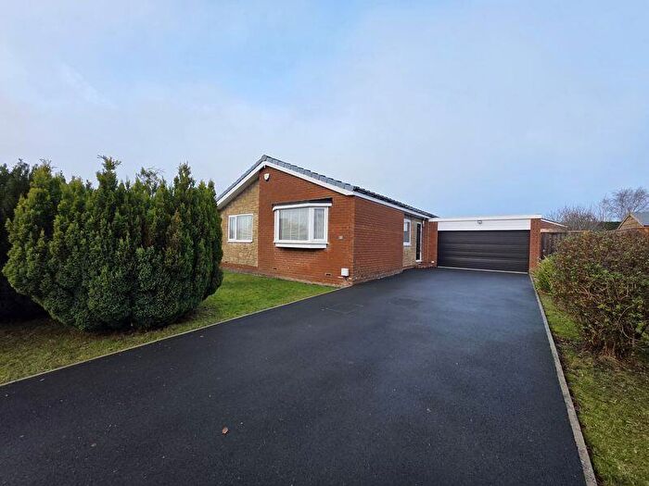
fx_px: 244
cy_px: 243
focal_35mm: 13
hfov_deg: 106.2
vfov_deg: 89.9
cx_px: 324
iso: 40
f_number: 1.9
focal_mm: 2.2
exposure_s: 1/267
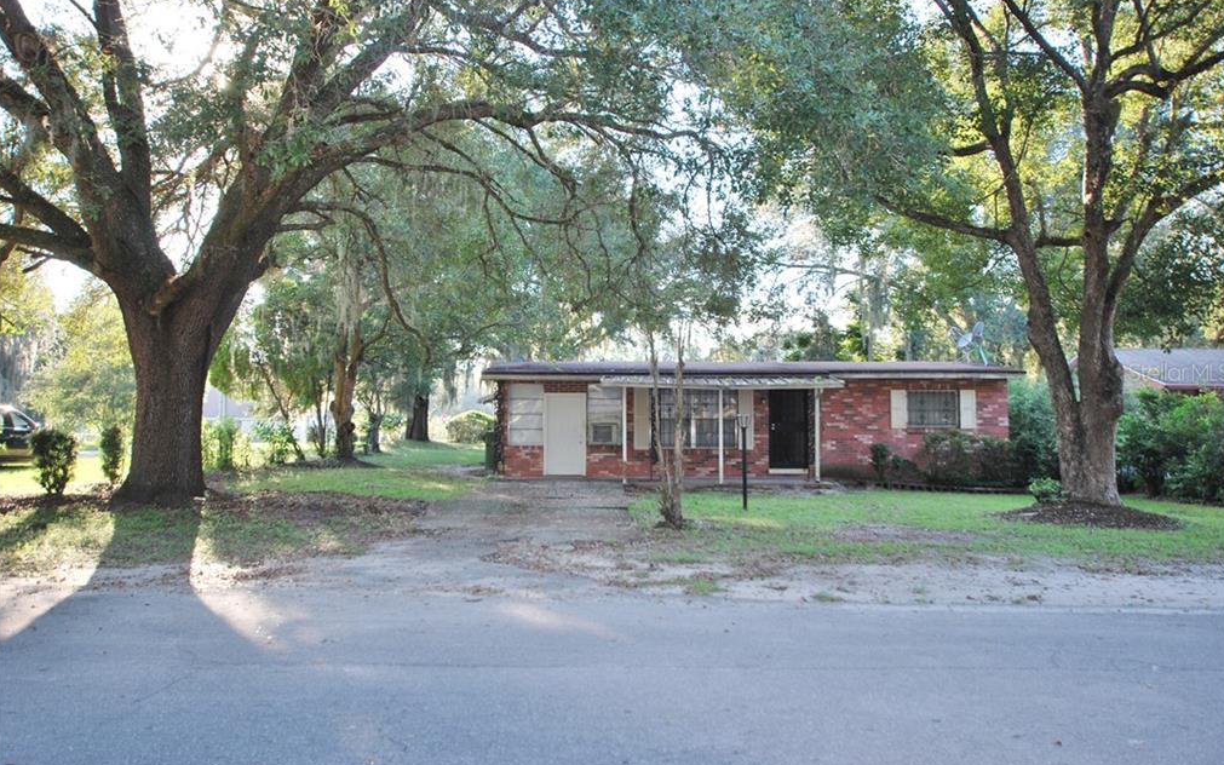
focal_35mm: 31
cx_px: 616
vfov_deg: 40.6
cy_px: 372
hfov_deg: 61.2
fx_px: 1034
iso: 100
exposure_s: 1/125
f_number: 3.5
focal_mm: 20
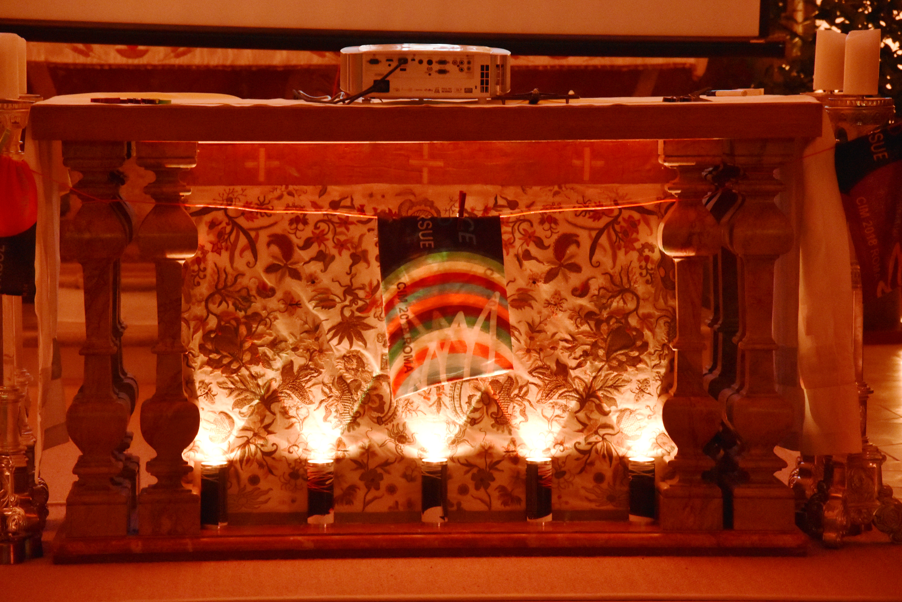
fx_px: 3946
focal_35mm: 158
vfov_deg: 8.7
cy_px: 301
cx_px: 451
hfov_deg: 13.0
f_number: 5.6
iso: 3200
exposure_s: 1/60
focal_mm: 105
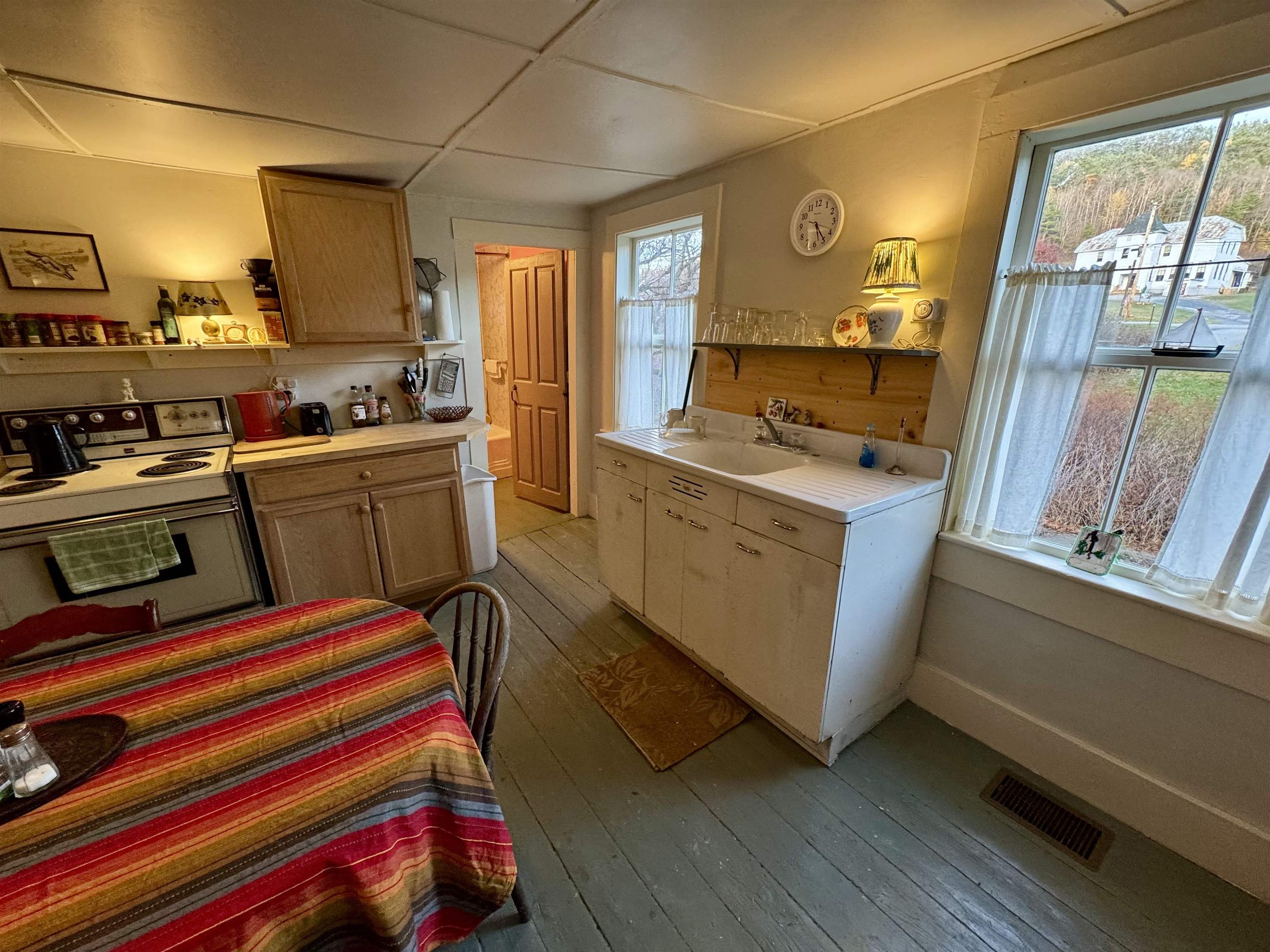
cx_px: 635
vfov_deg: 85.7
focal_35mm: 14
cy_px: 476
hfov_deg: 102.1
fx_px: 514
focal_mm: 2.22
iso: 200
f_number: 2.2
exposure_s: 1/60
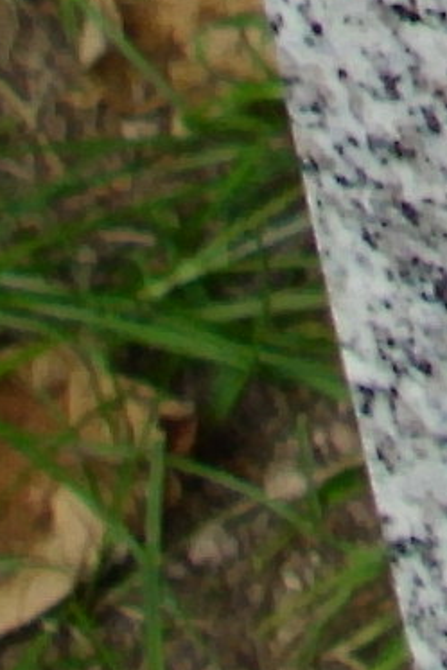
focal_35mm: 356
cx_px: 2441
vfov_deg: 5.4
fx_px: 6624
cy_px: -1406
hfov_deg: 3.5
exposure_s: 1/317
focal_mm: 6.2
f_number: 3
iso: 50
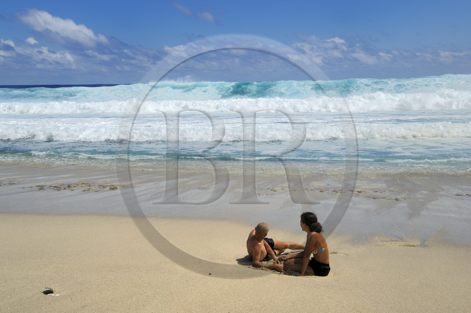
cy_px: 156
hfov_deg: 43.6
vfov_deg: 29.8
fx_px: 588
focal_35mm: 45
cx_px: 236
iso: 200
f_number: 16
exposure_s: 1/250
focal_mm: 45
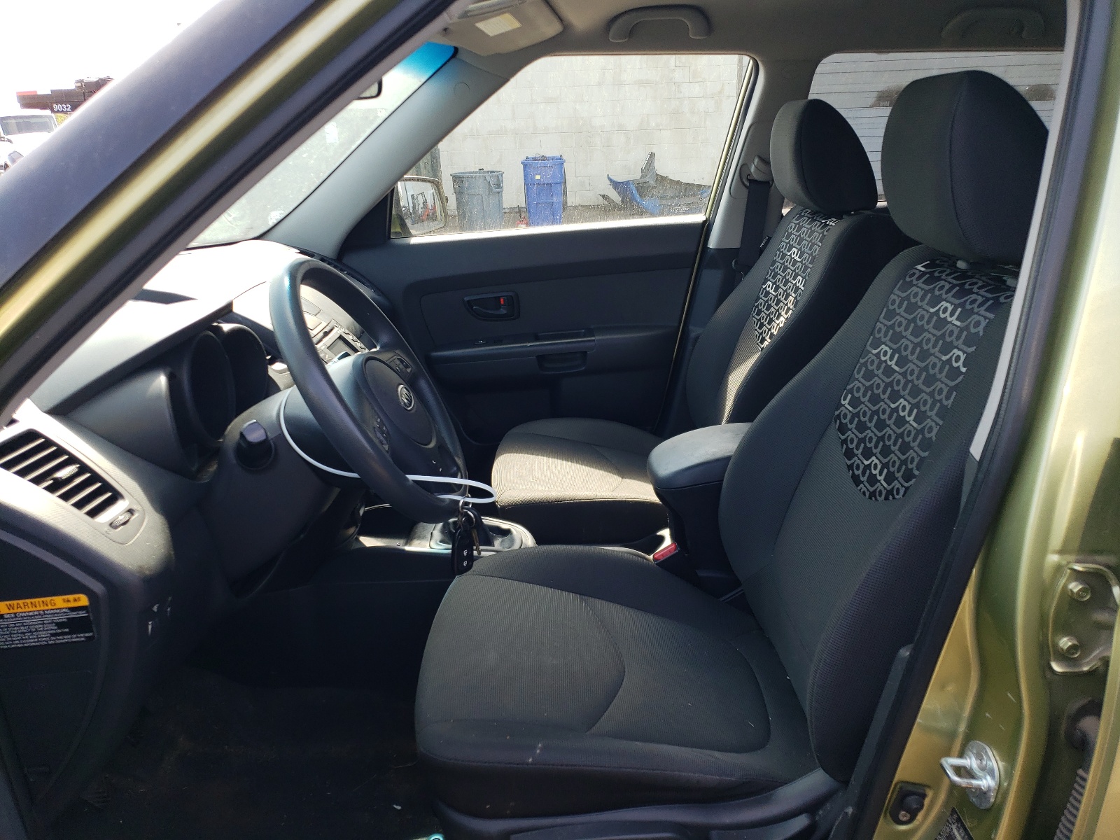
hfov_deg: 67.3
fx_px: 841
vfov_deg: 53.1
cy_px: 420
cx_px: 560
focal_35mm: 26
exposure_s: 1/345
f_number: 1.5
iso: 50
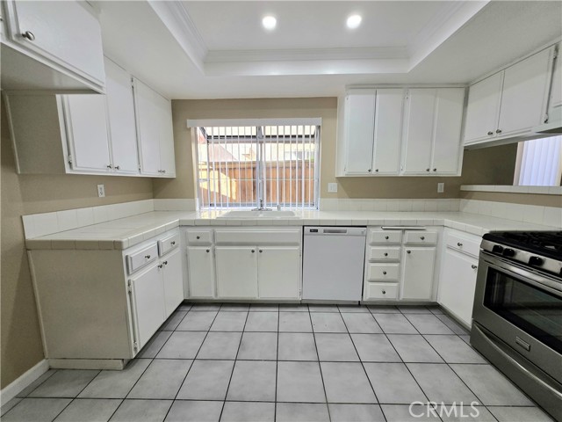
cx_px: 281
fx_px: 211
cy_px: 211
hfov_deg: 106.2
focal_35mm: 13
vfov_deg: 89.9
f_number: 2.2
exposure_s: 1/60.2
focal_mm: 1.7
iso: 40
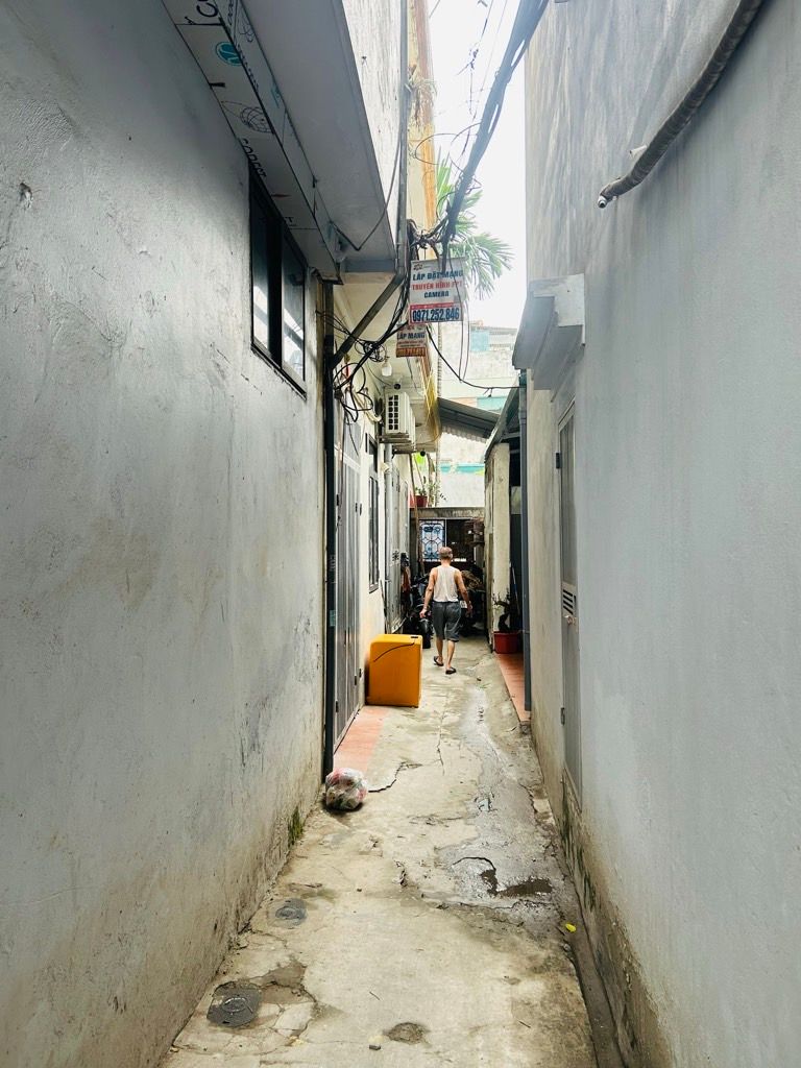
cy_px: 534
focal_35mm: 26
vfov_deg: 67.3
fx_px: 802
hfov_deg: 53.1
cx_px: 400
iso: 80
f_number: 1.5
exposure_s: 1/121
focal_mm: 5.7
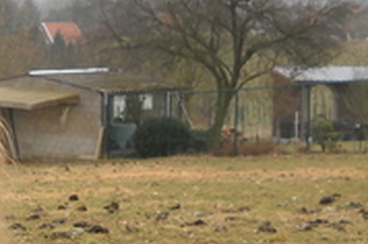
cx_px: -6
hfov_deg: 14.0
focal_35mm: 144
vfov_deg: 9.4
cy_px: 267
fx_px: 1469
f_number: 3.1
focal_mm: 6.72
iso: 64
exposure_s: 1/60
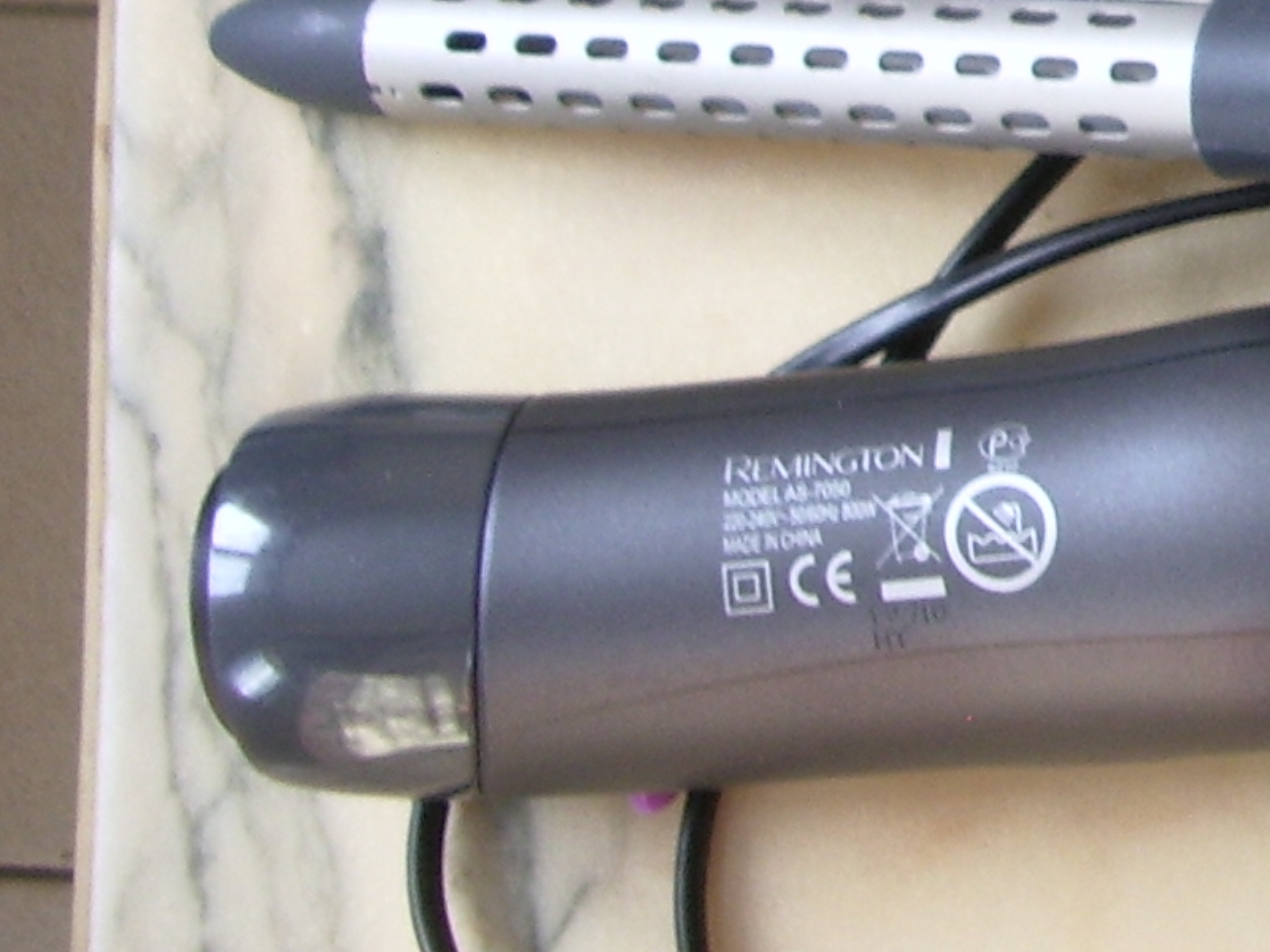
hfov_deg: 15.8
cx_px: 2026
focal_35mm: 112
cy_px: -352
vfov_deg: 12.7
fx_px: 4109
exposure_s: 1/40
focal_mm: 5.8
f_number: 2.6
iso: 100
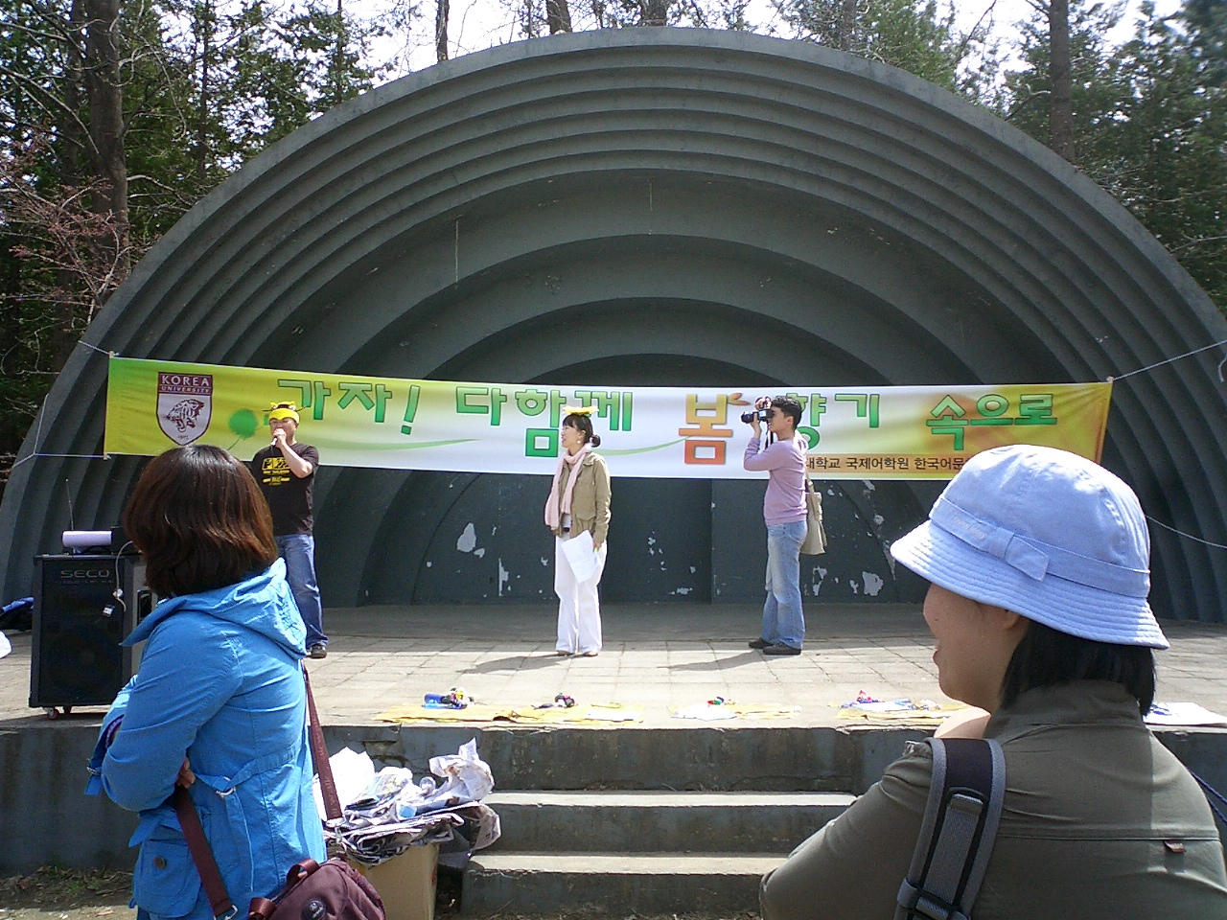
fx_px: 1312
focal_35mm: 37
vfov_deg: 38.7
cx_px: 614
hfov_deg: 50.1
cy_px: 460
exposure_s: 1/500
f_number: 3.5
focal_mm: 5.6
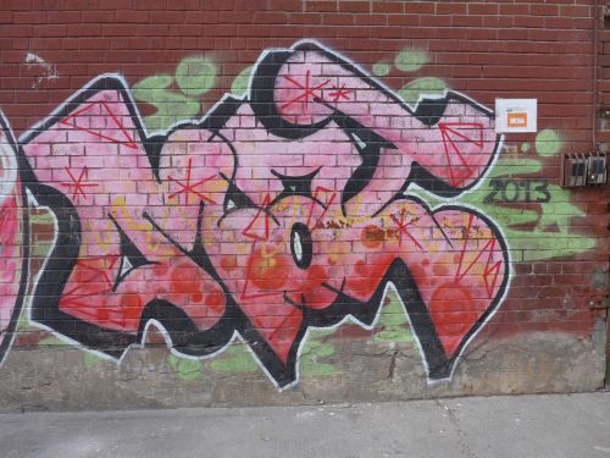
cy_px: 229
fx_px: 511
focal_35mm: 29
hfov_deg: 61.7
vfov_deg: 48.2
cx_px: 305
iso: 80
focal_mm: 6
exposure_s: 1/200
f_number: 2.8
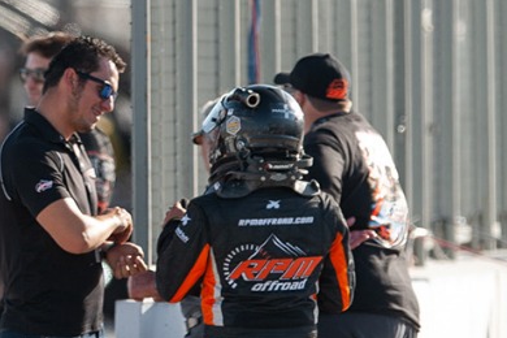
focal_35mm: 1661
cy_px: 172
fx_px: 23391
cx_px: 95
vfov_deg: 0.8
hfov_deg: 1.2
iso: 100
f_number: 3.2
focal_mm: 400
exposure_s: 1/320
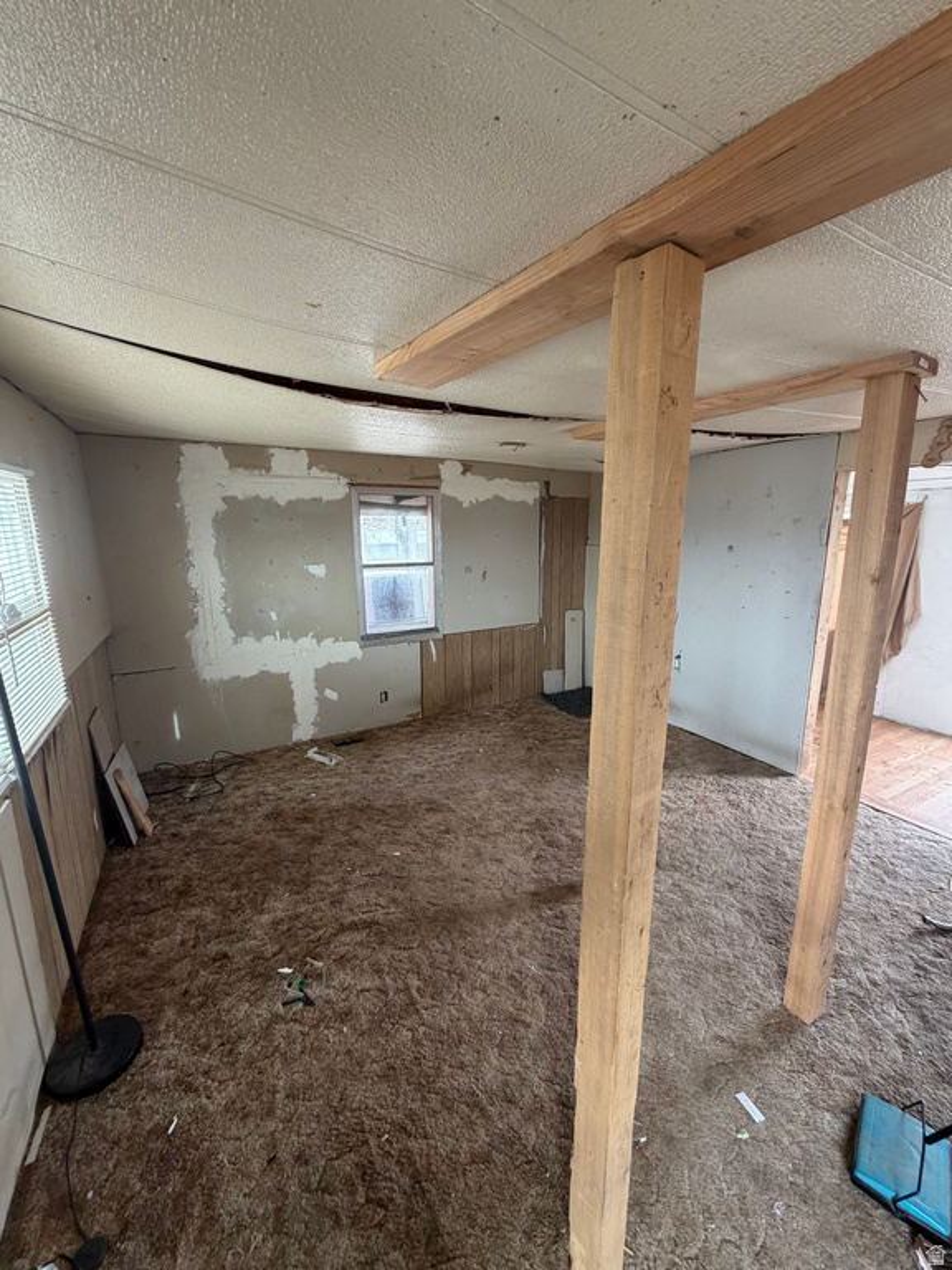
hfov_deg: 85.7
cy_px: 635
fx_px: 513
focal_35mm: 14
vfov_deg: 102.1
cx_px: 476
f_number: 2.2
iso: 250
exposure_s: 1/121
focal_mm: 2.22
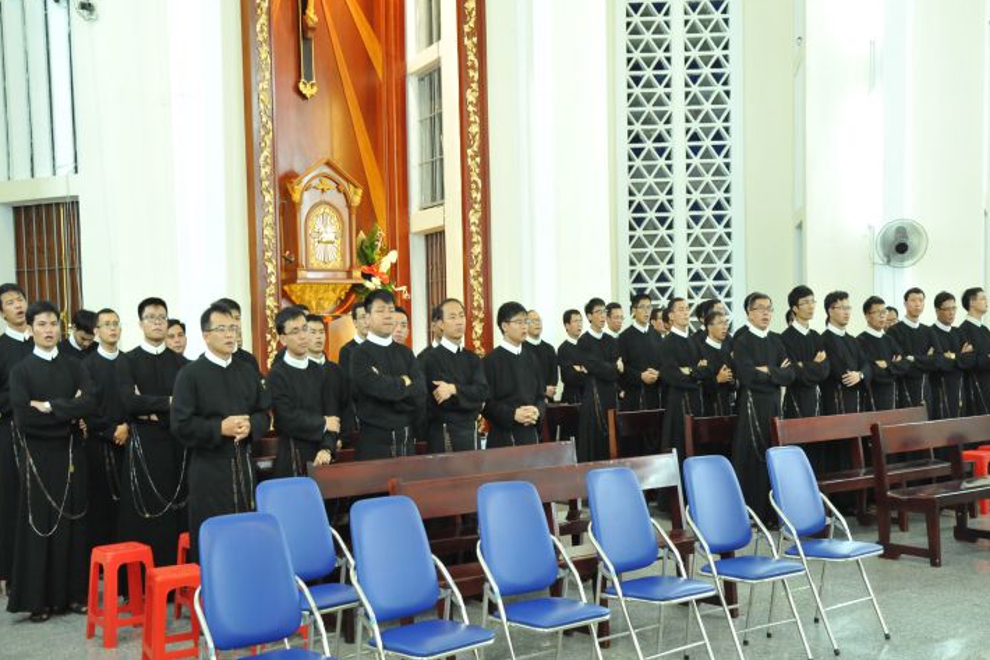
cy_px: 318
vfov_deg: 35.9
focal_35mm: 37
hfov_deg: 51.9
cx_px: 487
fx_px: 1017
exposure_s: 1/60
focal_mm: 35
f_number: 5
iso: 3200
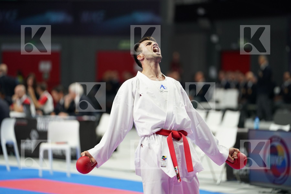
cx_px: 146
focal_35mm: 200
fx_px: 1617
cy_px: 97
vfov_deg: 6.9
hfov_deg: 10.3
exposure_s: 1/1000
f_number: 2.8
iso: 1250
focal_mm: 200
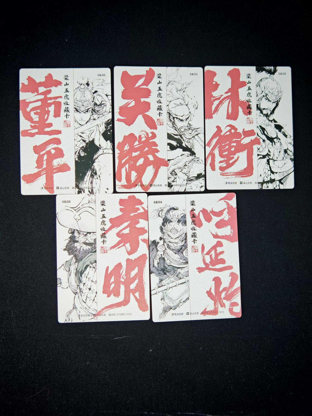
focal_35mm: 48
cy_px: 208
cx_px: 156
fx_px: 577
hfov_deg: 30.3
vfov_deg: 39.7
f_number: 1.9
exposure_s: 1/33
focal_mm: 6.67
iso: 125
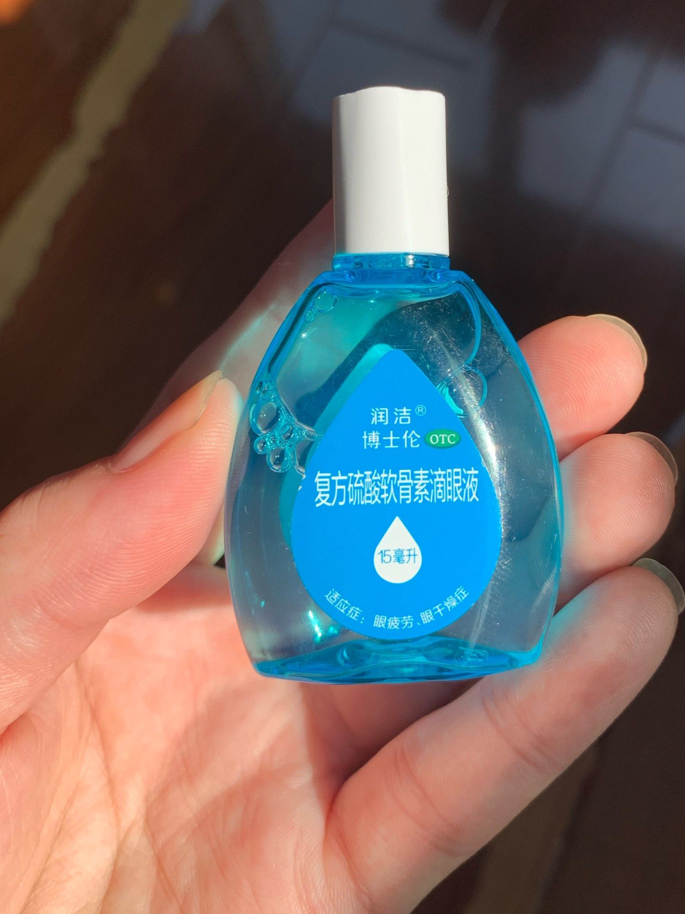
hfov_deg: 41.7
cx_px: 401
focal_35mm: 34
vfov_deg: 53.6
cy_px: 371
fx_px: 897
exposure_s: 1/815
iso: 25
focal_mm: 4.25
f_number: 1.8
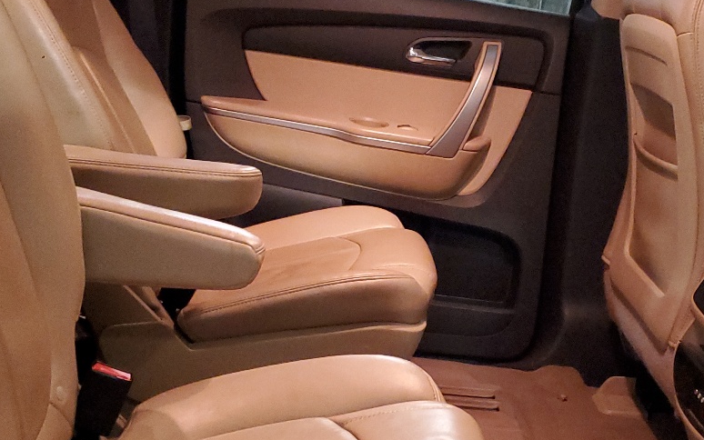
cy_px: 234
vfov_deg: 22.8
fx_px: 1094
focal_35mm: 57
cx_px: 429
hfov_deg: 35.5
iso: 602
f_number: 1.5
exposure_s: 1/15
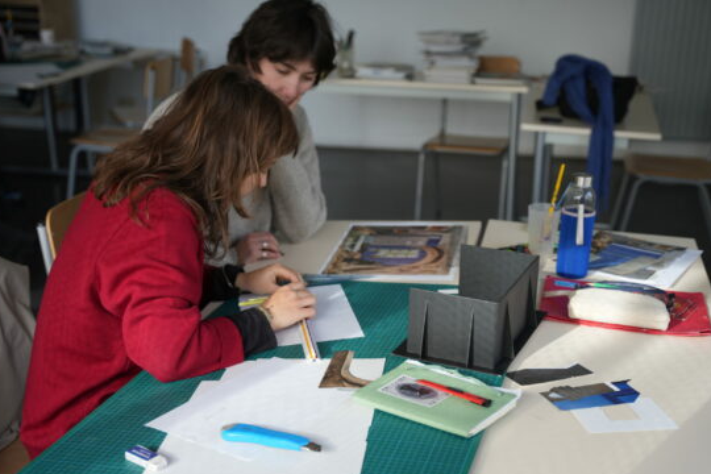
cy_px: 262
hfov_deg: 39.6
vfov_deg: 27.0
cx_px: 375
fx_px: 987
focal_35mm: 50
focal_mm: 45
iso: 100
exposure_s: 1/50
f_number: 2.8
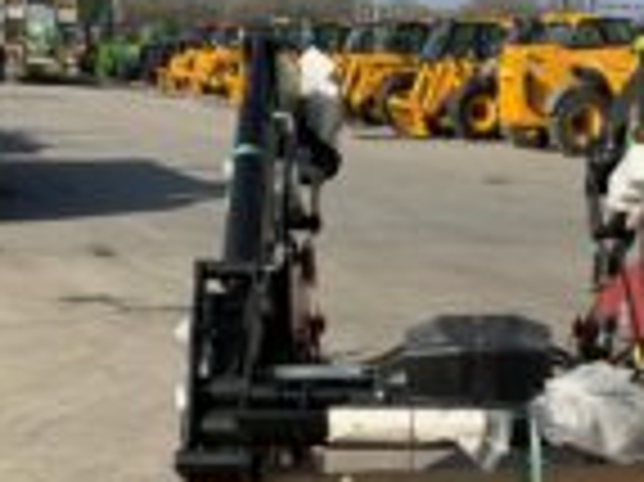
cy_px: 396
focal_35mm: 73
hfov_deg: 25.8
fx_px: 1357
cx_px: 581
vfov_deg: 19.9
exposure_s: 1/2227
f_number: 1.8
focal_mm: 3
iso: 20
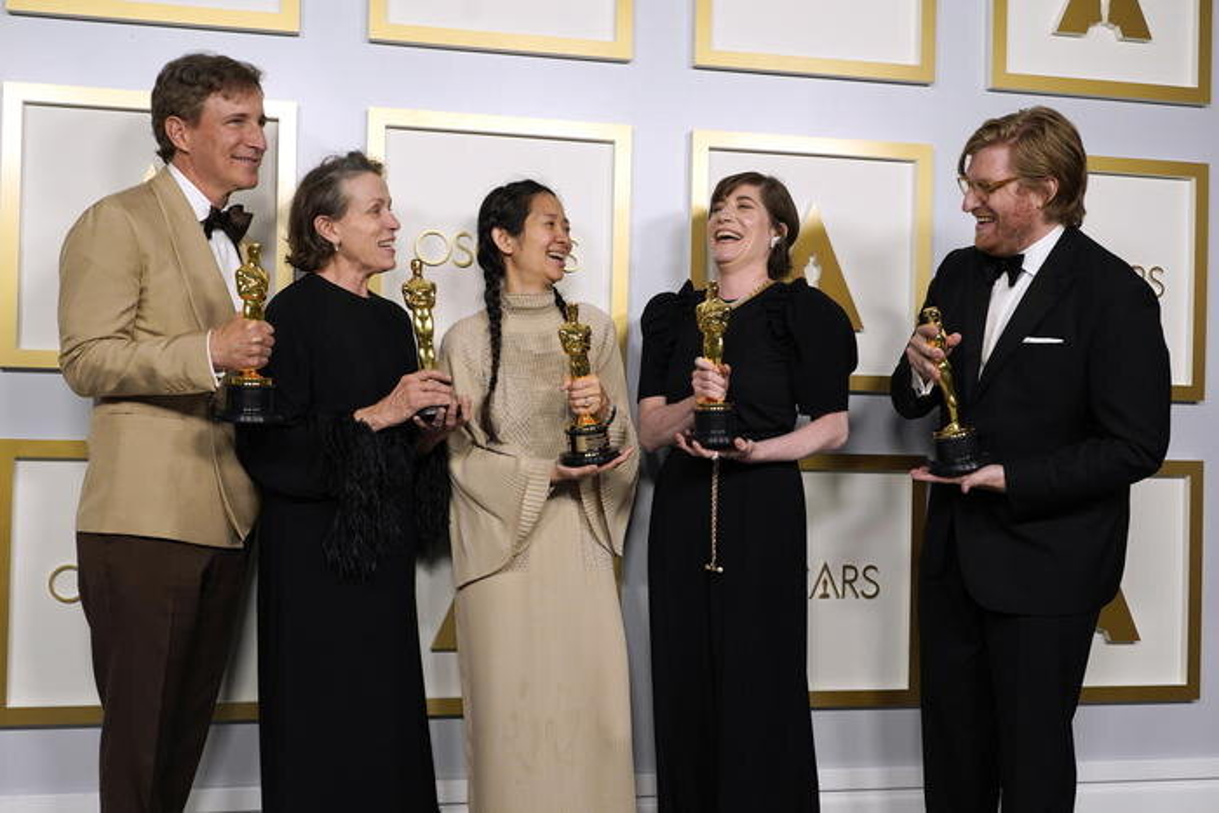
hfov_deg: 49.5
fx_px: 1321
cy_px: 406
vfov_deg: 34.2
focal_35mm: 39
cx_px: 610
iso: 1250
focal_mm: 39
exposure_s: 1/640
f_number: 5.6
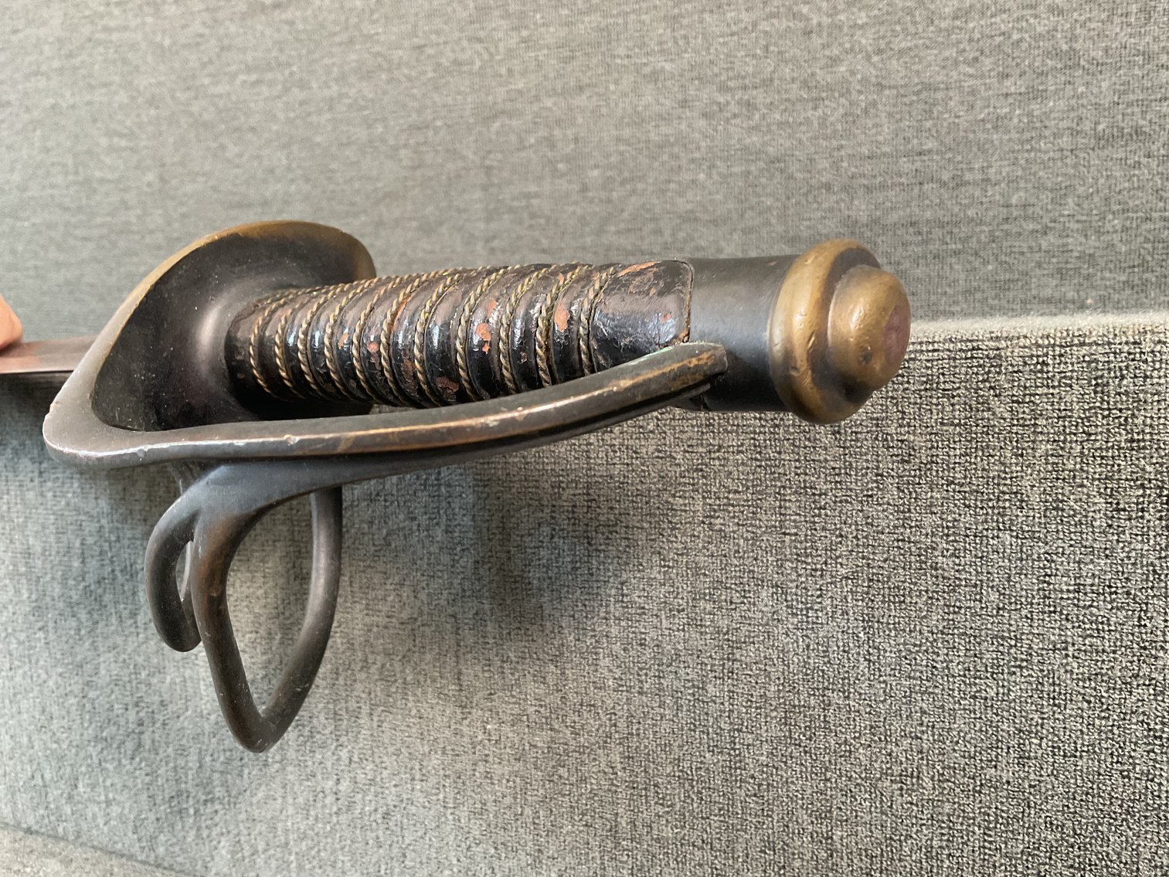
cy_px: 438
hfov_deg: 61.7
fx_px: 979
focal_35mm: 29
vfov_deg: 48.2
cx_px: 584
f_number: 1.8
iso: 250
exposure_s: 1/60
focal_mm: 3
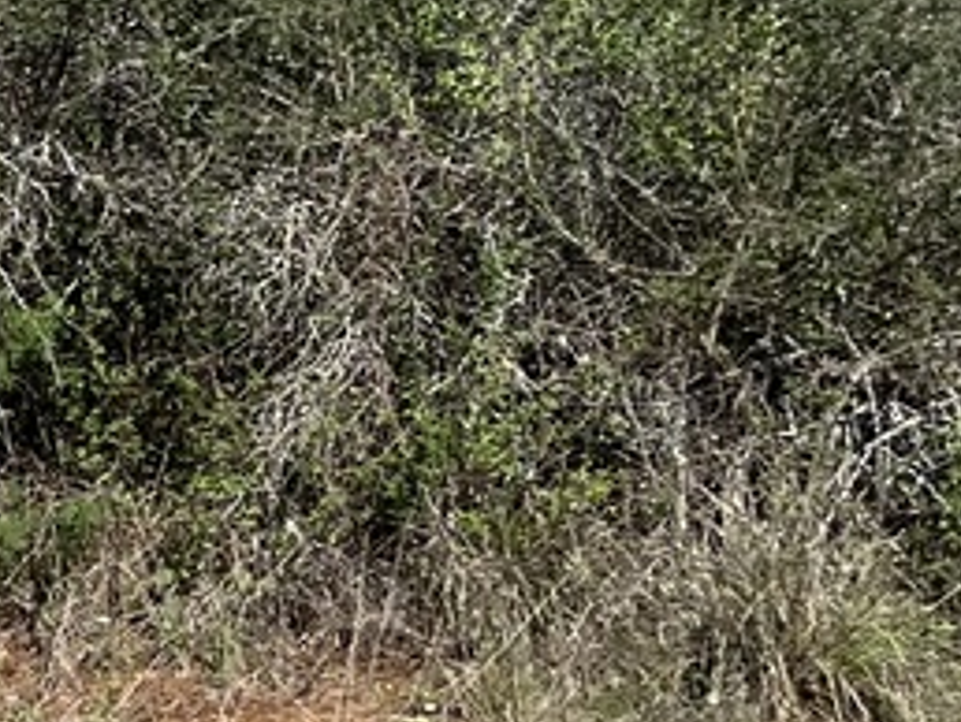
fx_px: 4029
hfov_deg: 11.9
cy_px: -287
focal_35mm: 145
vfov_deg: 10.0
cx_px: -1062
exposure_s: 1/3521
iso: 50
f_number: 1.6
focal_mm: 5.1
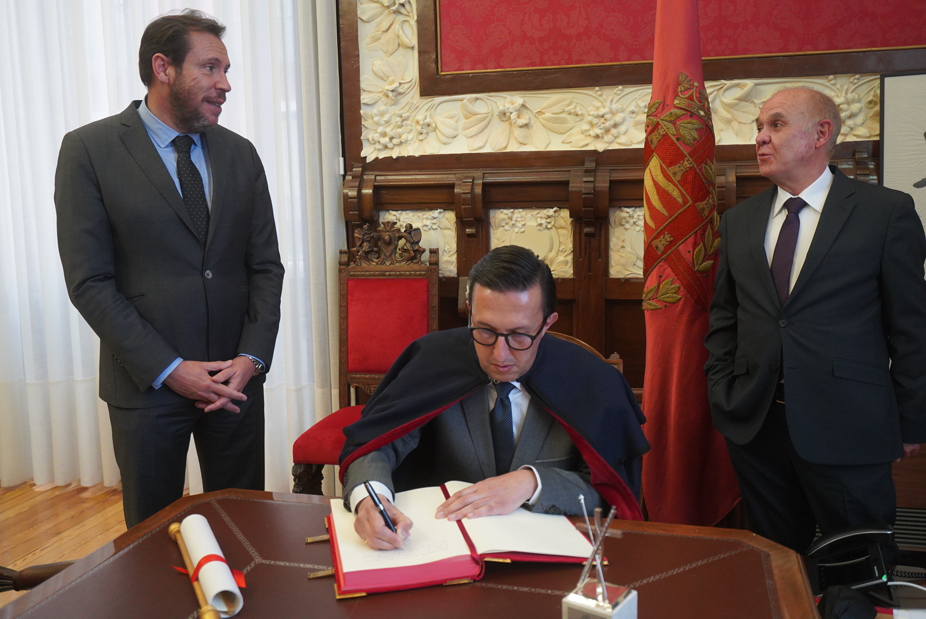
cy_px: 310
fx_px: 824
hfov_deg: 58.7
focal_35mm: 32
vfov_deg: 41.2
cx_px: 463
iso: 4000
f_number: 4
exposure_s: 1/160
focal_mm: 32
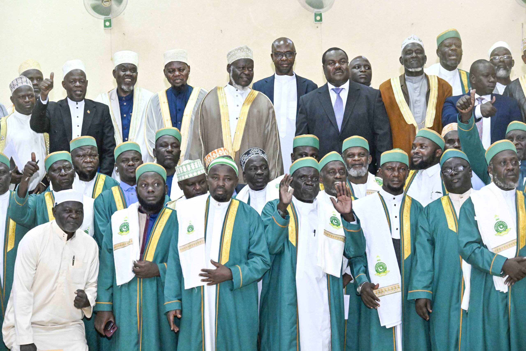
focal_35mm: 80
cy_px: 176
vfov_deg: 17.1
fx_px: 1169
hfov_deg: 25.4
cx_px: 263
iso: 12800
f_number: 6.3
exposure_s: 1/250
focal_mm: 80
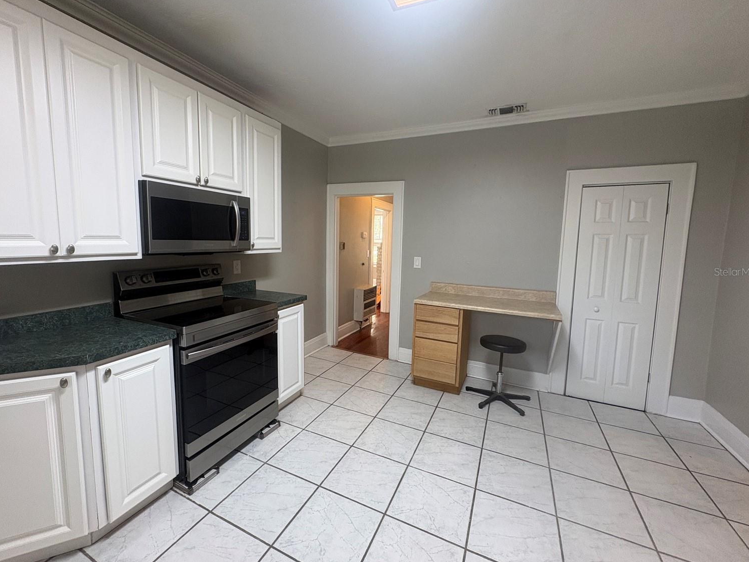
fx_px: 325
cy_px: 271
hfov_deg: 98.1
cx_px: 360
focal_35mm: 15
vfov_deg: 81.7
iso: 250
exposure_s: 1/120
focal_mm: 2.22
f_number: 2.2
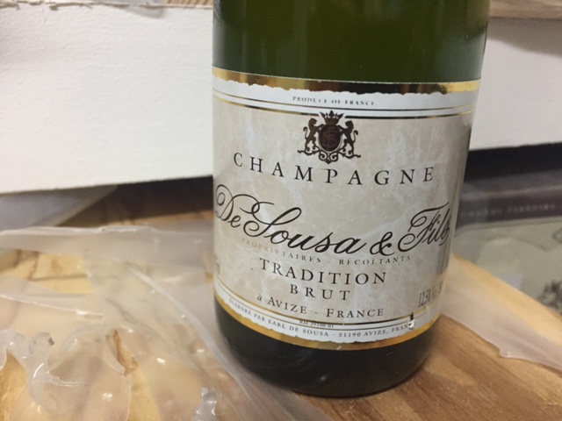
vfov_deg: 48.2
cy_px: 210
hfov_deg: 61.7
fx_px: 471
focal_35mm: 29
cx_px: 281
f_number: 2.2
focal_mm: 4.15
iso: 200
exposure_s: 1/33
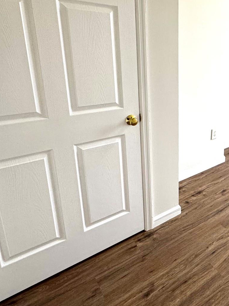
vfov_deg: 62.4
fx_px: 247
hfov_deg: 43.2
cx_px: 226
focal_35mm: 28
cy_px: 112
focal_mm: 2.22
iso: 200
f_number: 2.2
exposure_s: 1/120
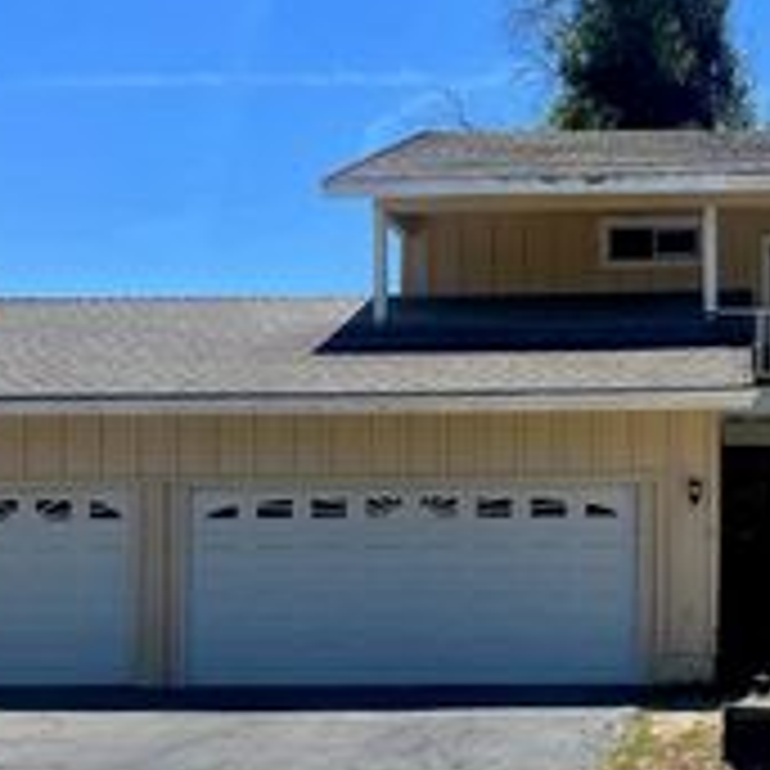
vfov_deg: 25.5
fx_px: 1686
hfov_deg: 25.2
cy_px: 534
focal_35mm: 67
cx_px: 626
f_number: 1.5
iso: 50
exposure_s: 1/4444
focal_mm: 5.7
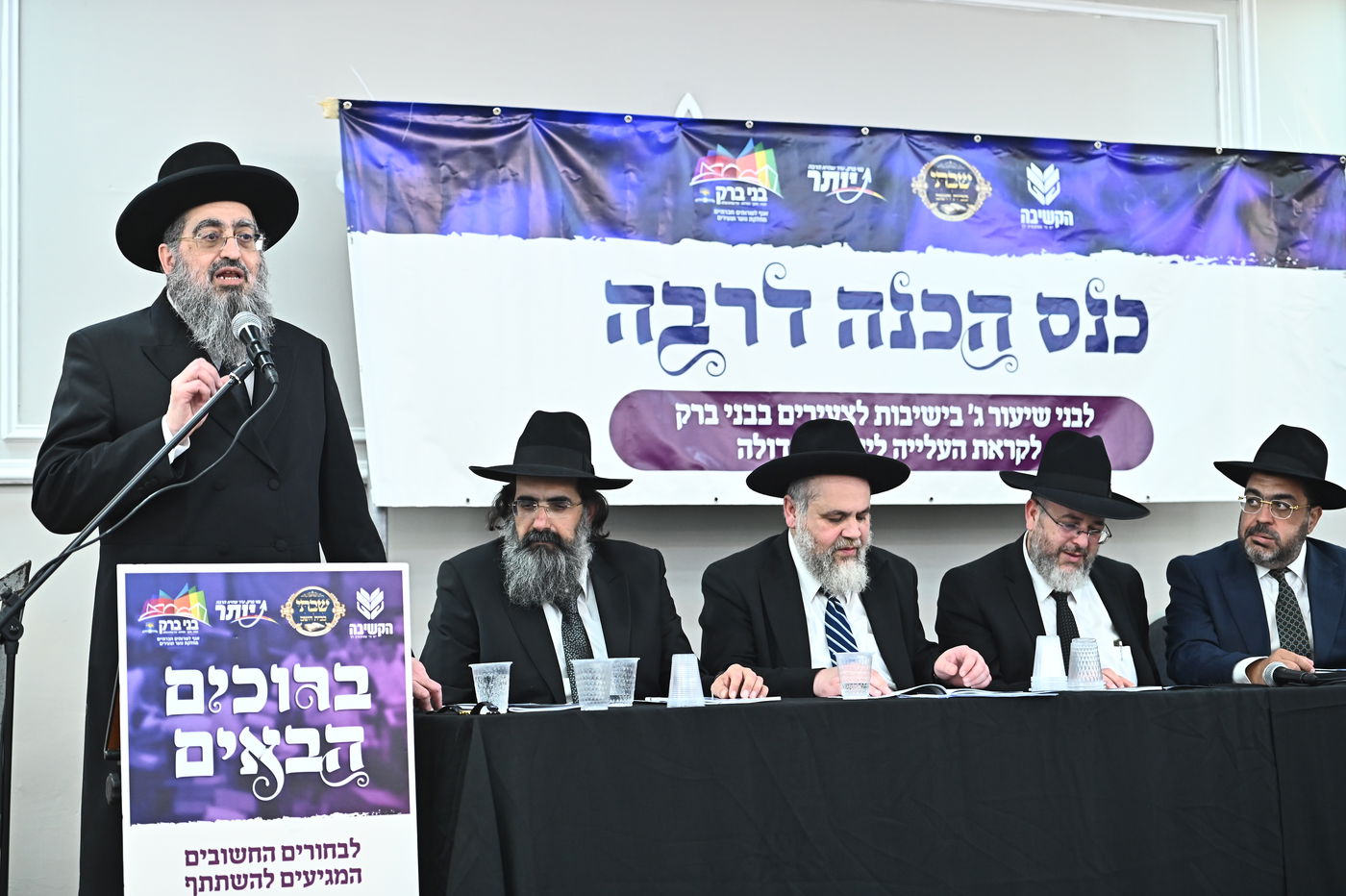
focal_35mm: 70
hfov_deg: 28.9
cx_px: 673
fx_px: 2616
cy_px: 448
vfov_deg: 19.4
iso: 2500
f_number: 3.5
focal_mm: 70
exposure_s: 1/250
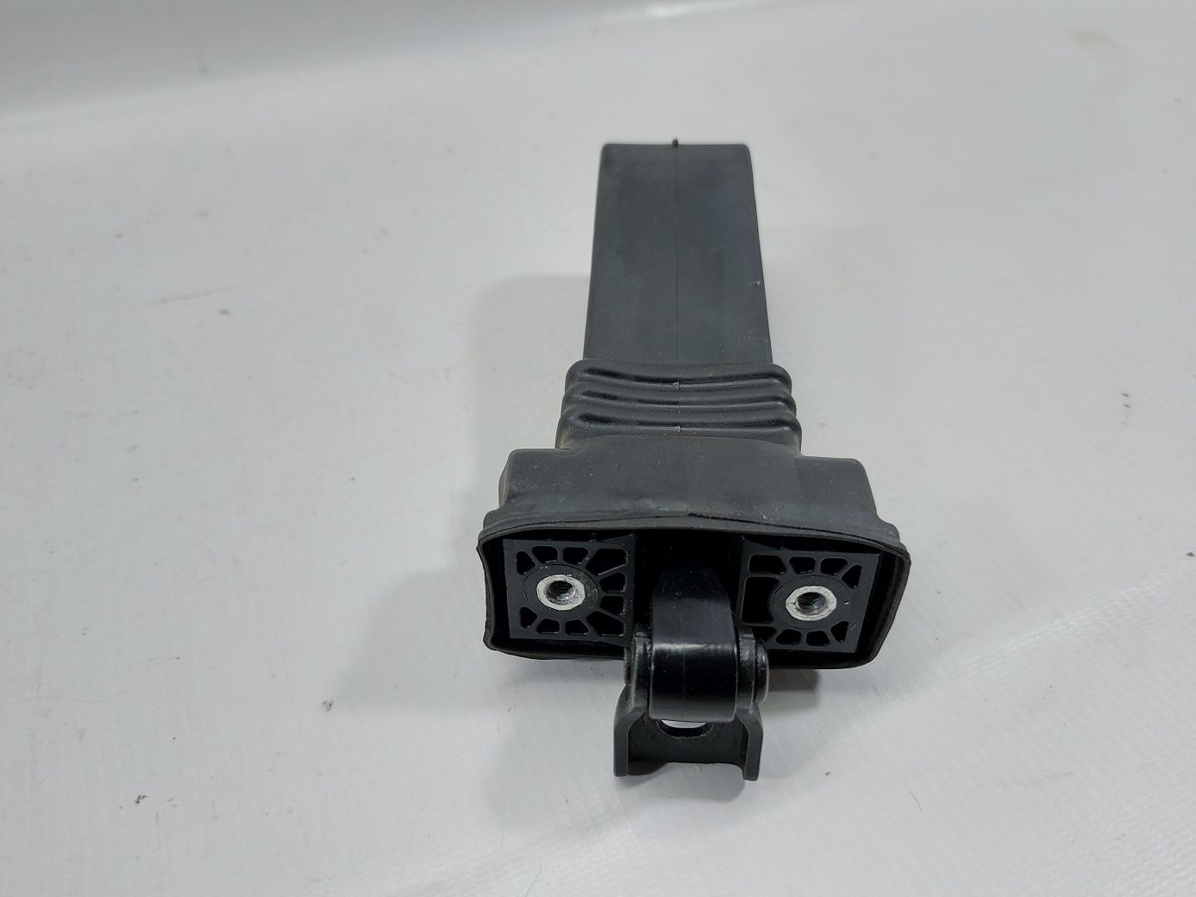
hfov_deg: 71.6
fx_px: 829
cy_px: 448
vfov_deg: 56.8
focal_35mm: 24
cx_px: 598
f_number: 1.8
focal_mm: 5.23
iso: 64
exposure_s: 1/50
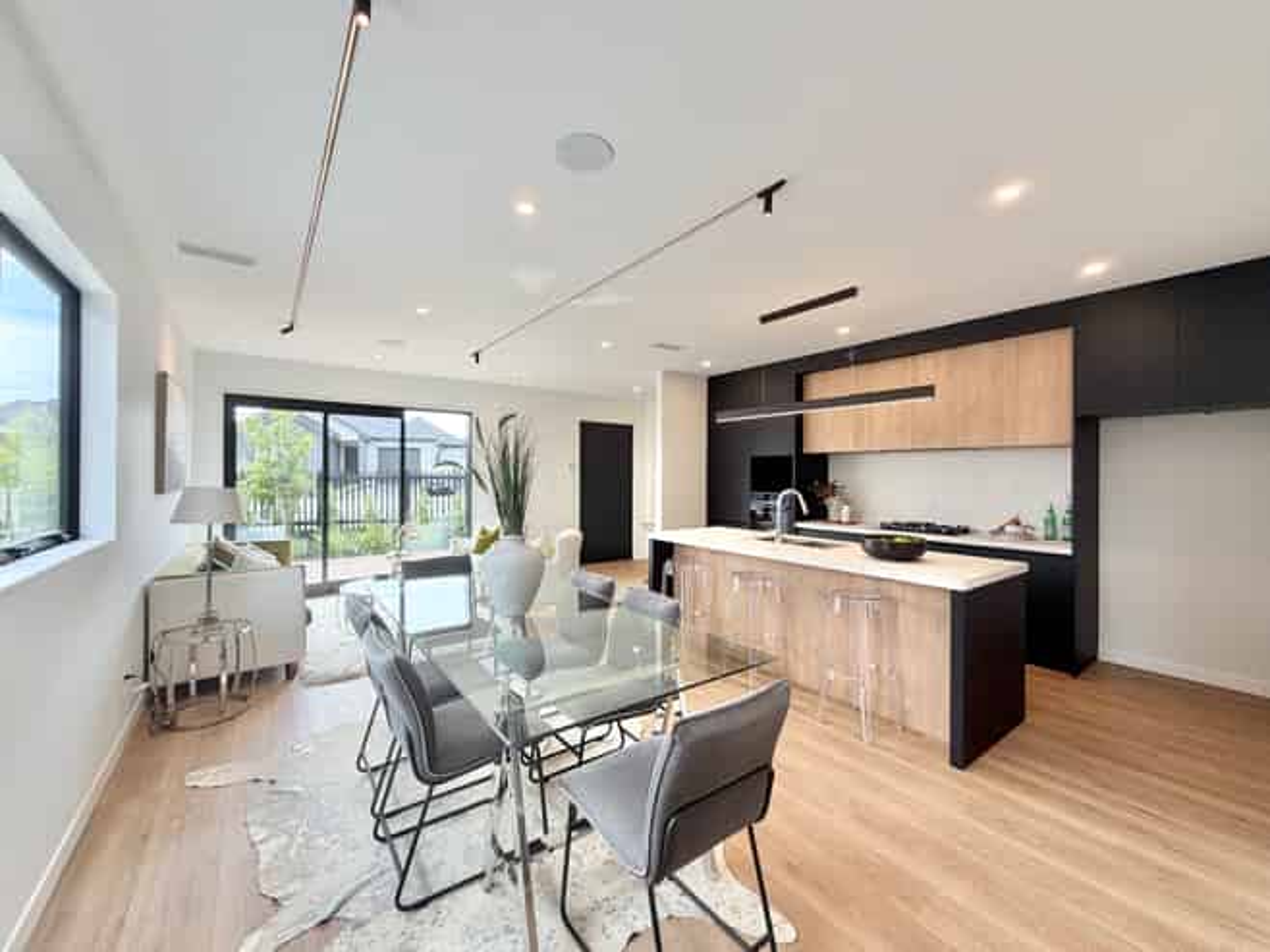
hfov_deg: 102.1
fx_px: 513
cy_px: 476
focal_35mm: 14
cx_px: 635
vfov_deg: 85.6
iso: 50
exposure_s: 1/121
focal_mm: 2.22
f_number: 2.2
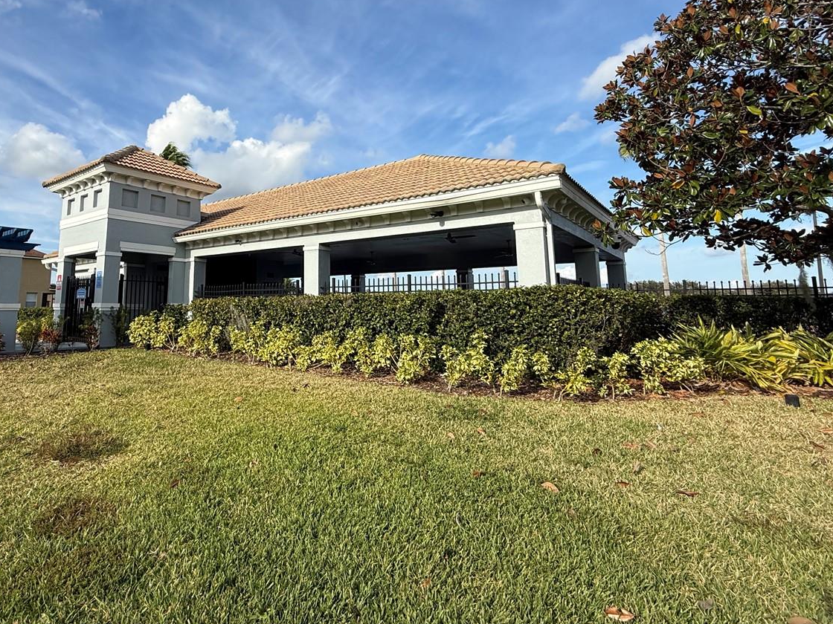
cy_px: 236
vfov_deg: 65.1
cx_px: 312
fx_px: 481
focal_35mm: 20
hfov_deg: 80.2
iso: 50
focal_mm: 2.22
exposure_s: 1/1399
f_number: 2.2
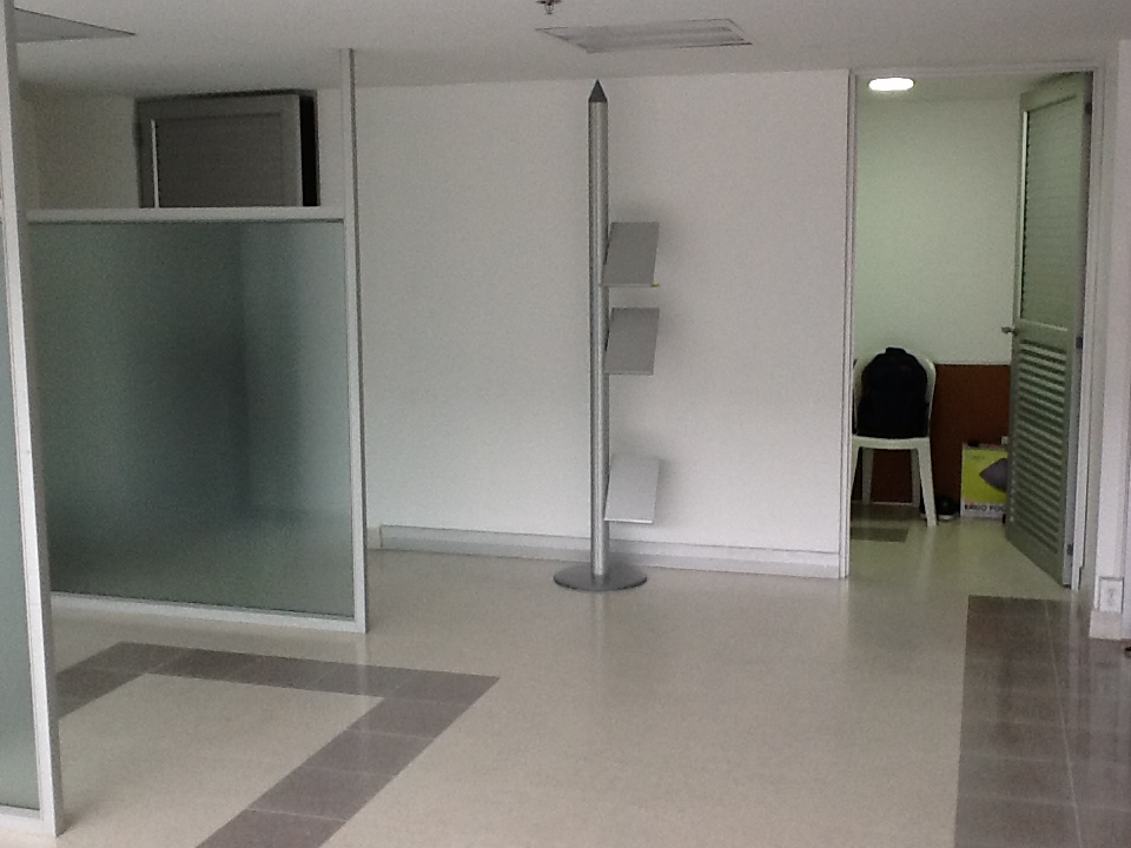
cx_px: 566
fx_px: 1438
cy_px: 424
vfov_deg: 32.9
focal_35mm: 44
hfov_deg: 42.9
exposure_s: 1/60
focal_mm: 2.03
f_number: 2.4
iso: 50
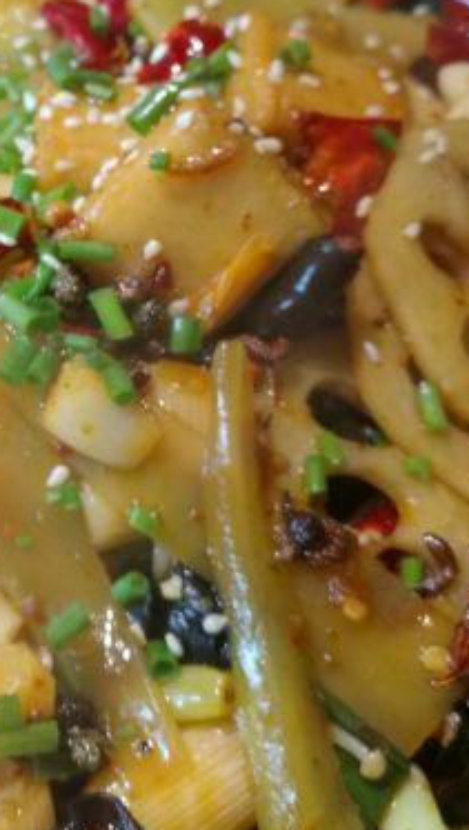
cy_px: 266
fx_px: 1213
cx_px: 19
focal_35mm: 55
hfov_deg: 21.2
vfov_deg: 37.4
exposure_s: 1/33.3
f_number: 2
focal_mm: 4.04
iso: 125
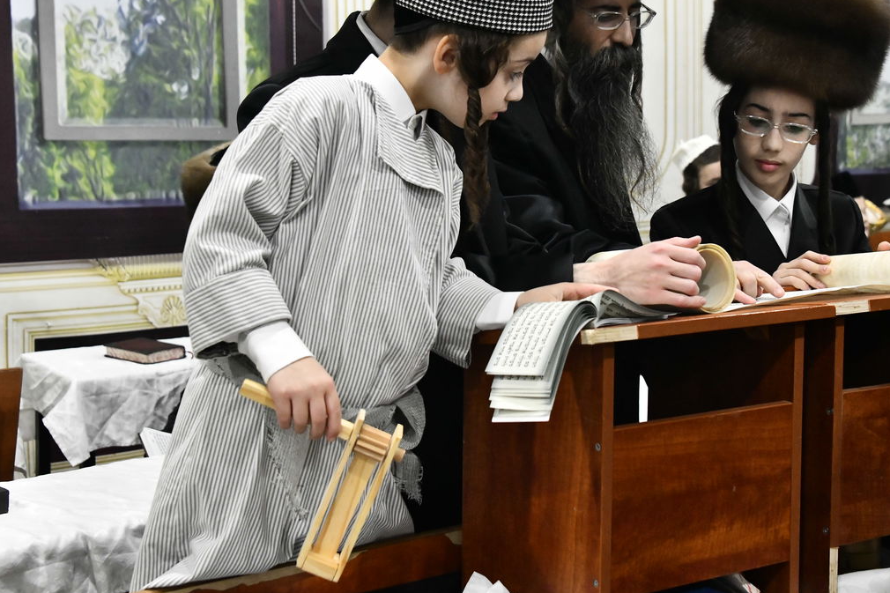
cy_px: 189
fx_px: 1508
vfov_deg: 22.1
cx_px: 460
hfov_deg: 32.9
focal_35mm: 61
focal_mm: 44
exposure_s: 1/160
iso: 2500
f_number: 5.6
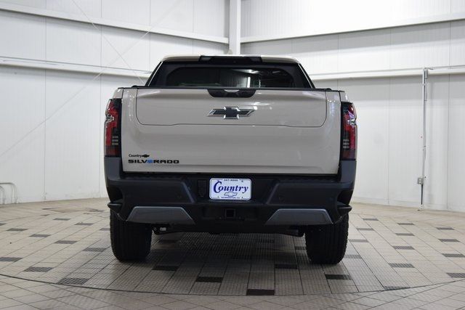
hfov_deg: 36.9
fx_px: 698
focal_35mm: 54
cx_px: 232
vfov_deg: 25.1
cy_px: 155
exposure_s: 1/60
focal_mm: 36
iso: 1600
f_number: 6.3
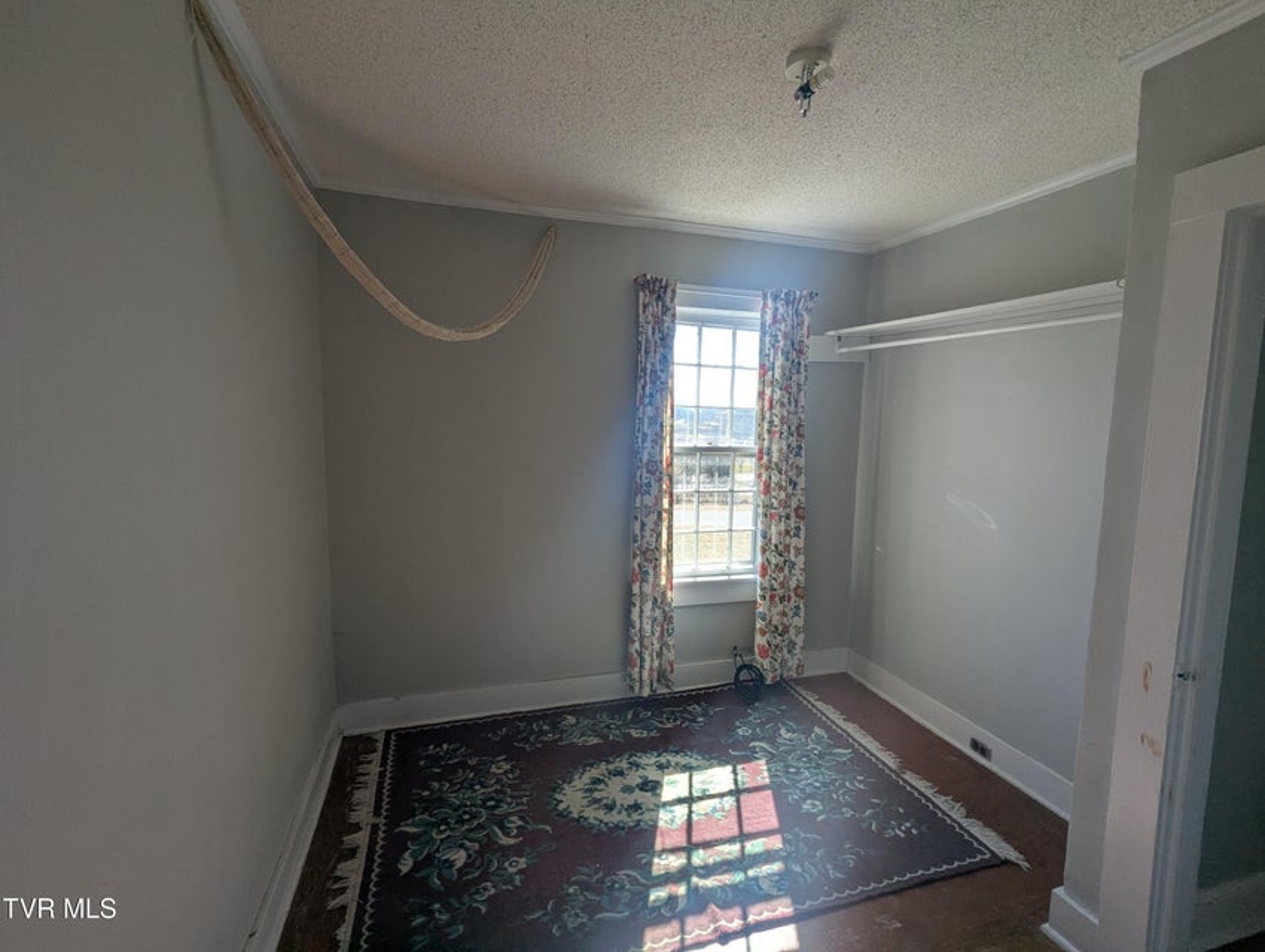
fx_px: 586
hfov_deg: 94.4
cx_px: 632
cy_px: 476
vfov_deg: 78.2
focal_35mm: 16
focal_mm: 2.35
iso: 74
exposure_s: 1/519
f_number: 2.2
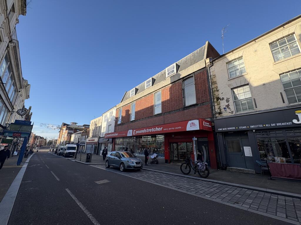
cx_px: 150
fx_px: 122
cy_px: 112
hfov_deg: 102.1
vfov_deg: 85.7
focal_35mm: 14
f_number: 2.2
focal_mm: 2.22
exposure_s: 1/693
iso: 50
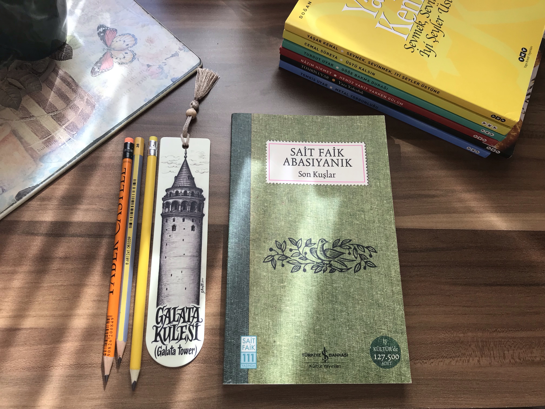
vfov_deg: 49.7
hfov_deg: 63.4
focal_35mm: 28
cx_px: 272
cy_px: 204
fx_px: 441
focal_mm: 3.99
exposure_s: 1/190
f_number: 1.8
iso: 20
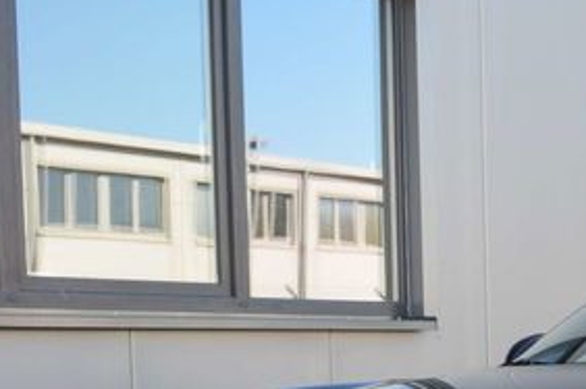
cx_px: 680
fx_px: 1592
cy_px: 520
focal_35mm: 98
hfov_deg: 19.7
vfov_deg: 13.4
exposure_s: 1/50
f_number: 10
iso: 400
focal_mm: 24
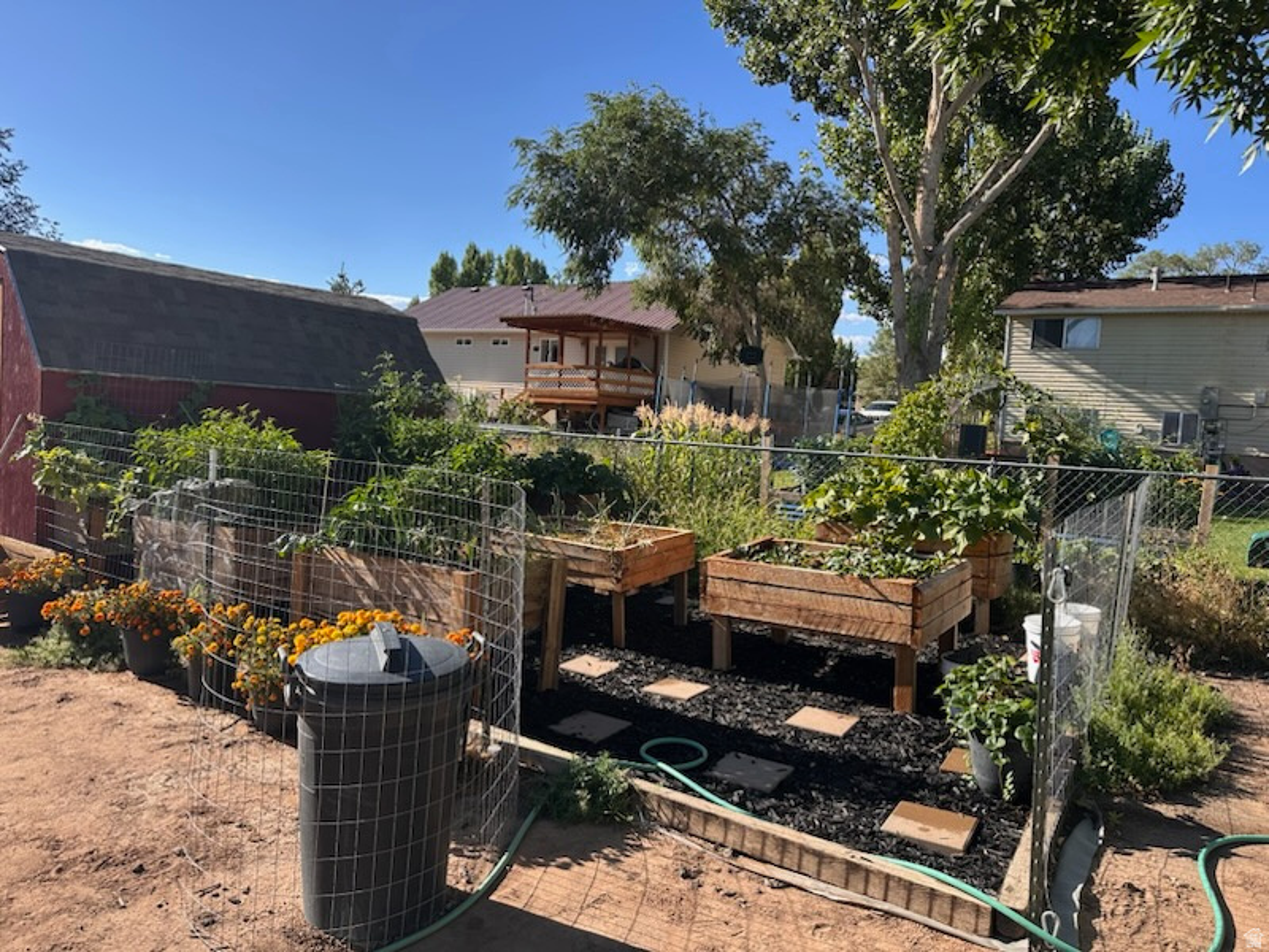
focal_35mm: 24
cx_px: 634
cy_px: 476
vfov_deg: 56.8
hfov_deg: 71.6
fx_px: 880
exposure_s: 1/2028
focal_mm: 6.86
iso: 80
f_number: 1.78
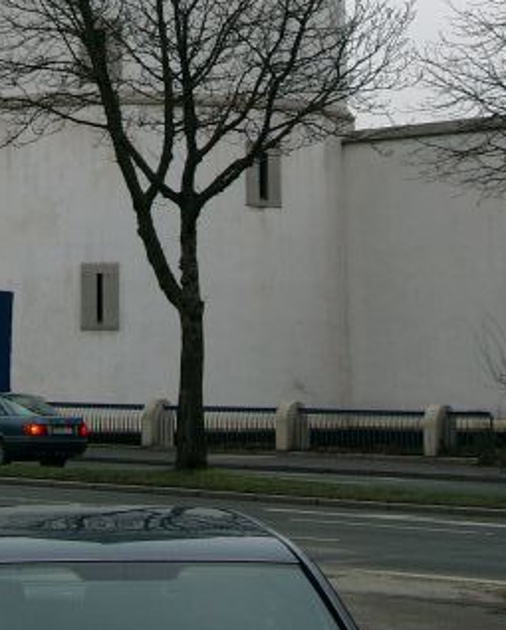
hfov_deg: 11.9
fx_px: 2430
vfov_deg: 14.4
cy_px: -71
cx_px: 141
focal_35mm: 130
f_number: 4
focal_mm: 11.05
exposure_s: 1/107
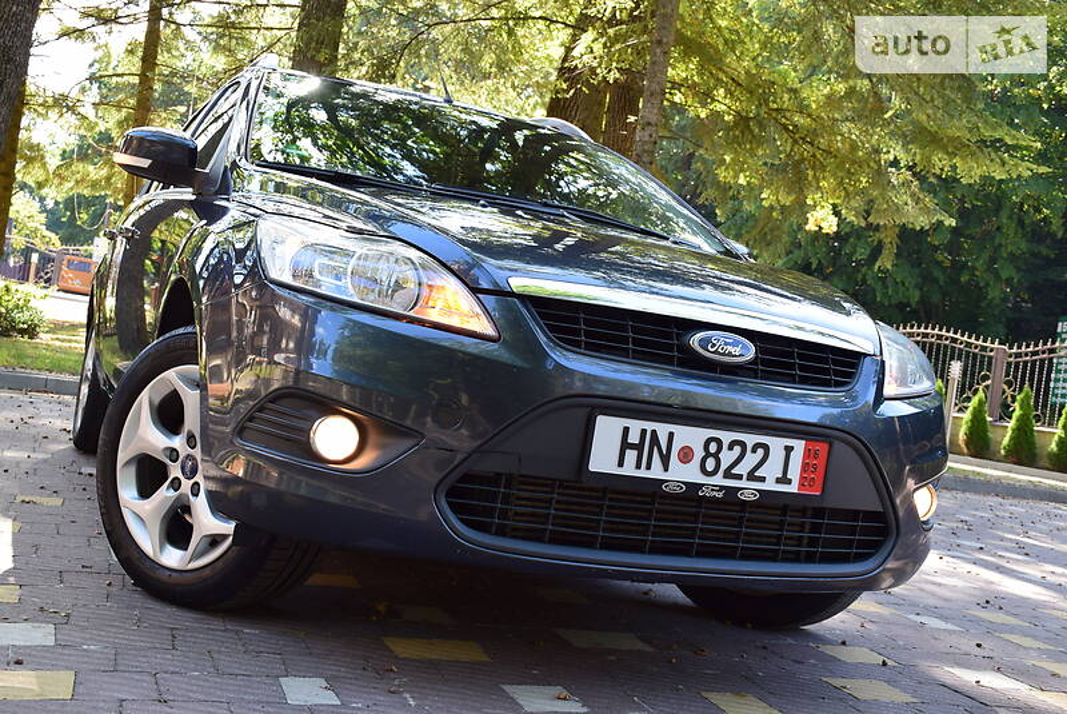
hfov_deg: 47.9
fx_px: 1201
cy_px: 357
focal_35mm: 40
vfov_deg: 33.1
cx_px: 534
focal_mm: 27
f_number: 8
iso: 400
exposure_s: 1/80
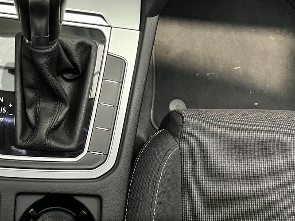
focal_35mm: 40
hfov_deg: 45.5
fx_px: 341
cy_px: 122
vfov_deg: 35.9
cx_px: 80
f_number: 1.6
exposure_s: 1/34
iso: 500
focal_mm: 5.1
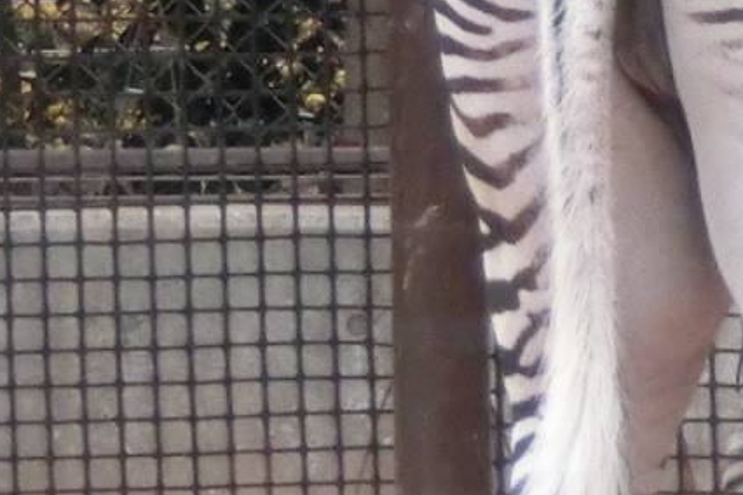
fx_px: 11351
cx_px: 1203
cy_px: -380
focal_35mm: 550
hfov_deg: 3.7
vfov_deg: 2.5
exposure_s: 1/50
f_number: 5.4
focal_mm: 19.5
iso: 800
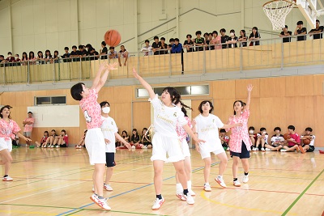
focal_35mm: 48
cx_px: 162
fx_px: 432
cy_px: 108
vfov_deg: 28.1
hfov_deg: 41.1
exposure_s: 1/250
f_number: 5
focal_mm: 48
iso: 3200
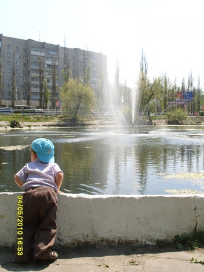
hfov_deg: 40.7
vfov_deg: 52.7
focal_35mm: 35
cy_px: 136
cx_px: 102
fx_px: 275
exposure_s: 1/350
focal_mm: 7.8
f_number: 5.7
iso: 80
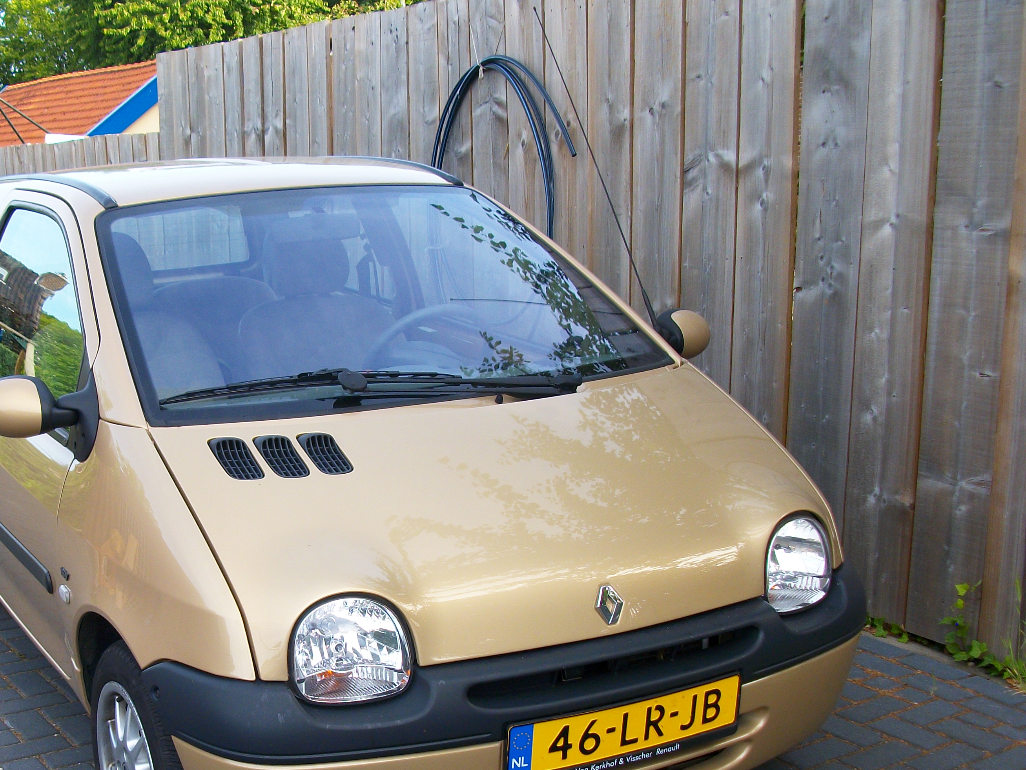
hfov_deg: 36.3
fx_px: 1541
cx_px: 313
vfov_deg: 27.7
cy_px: 558
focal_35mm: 52
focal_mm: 5.7
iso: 80
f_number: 2.9
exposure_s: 1/197
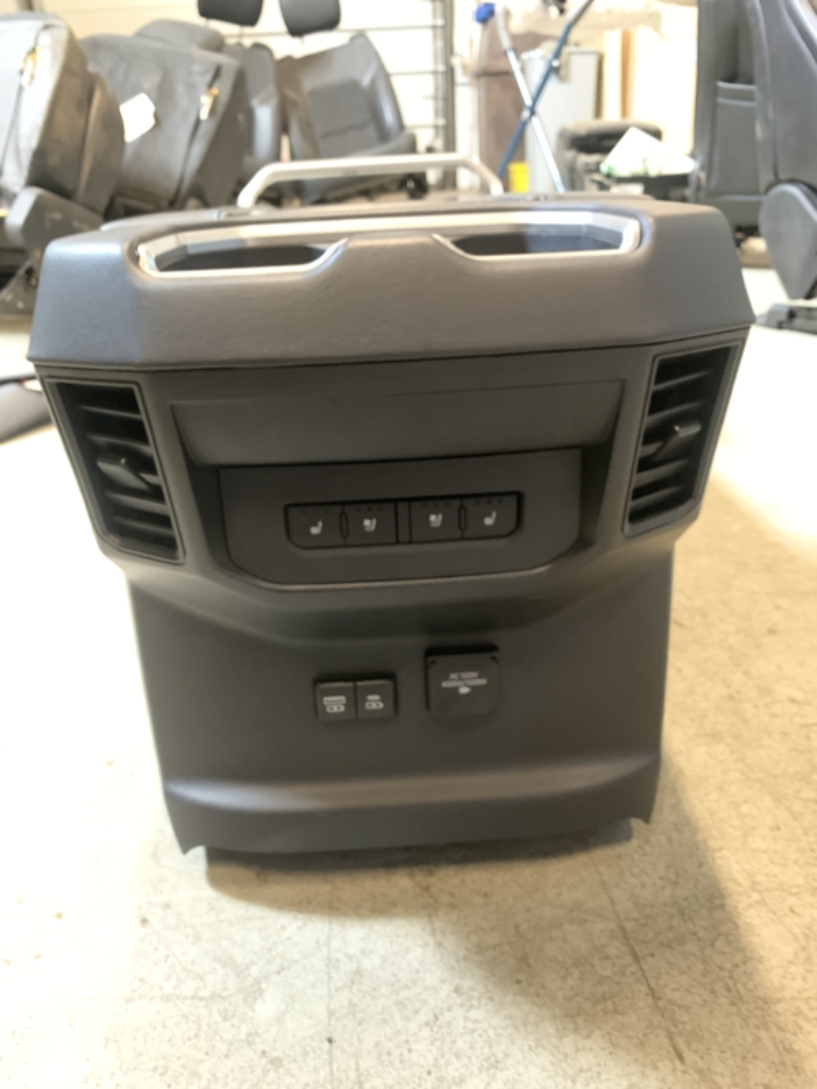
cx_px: 408
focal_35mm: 26
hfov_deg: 53.1
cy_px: 544
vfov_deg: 67.3
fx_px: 818
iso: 1000
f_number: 1.8
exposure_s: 1/15
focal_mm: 4.25
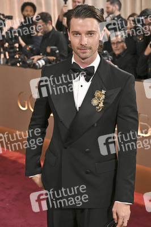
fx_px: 441
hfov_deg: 19.4
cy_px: 114
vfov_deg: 28.9
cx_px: 76
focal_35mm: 70
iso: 2500
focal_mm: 70
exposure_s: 1/320
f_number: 5.6
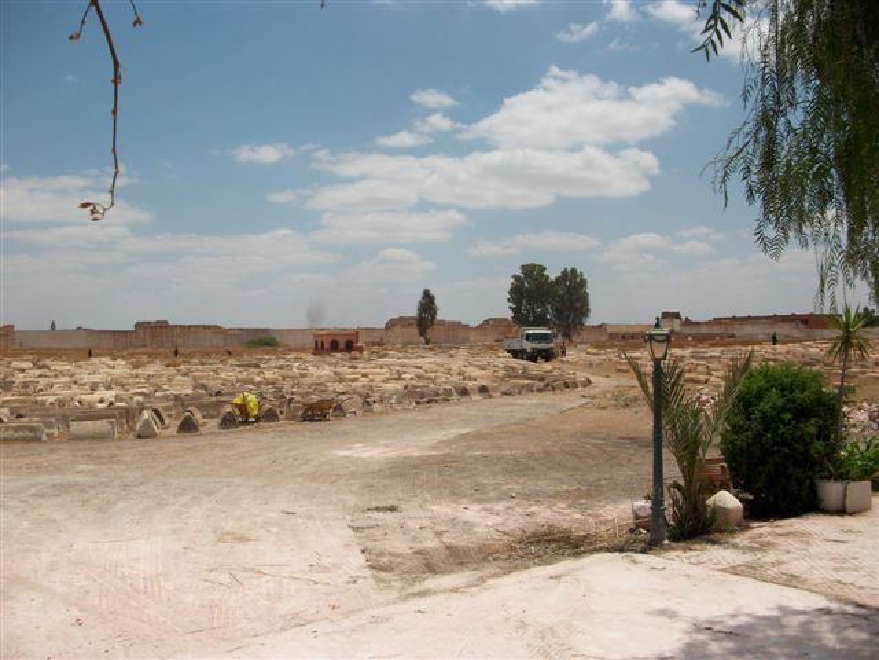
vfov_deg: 45.4
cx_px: 440
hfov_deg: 58.4
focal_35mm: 31
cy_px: 330
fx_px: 787
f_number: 8.8
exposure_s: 1/318
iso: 80
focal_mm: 5.7
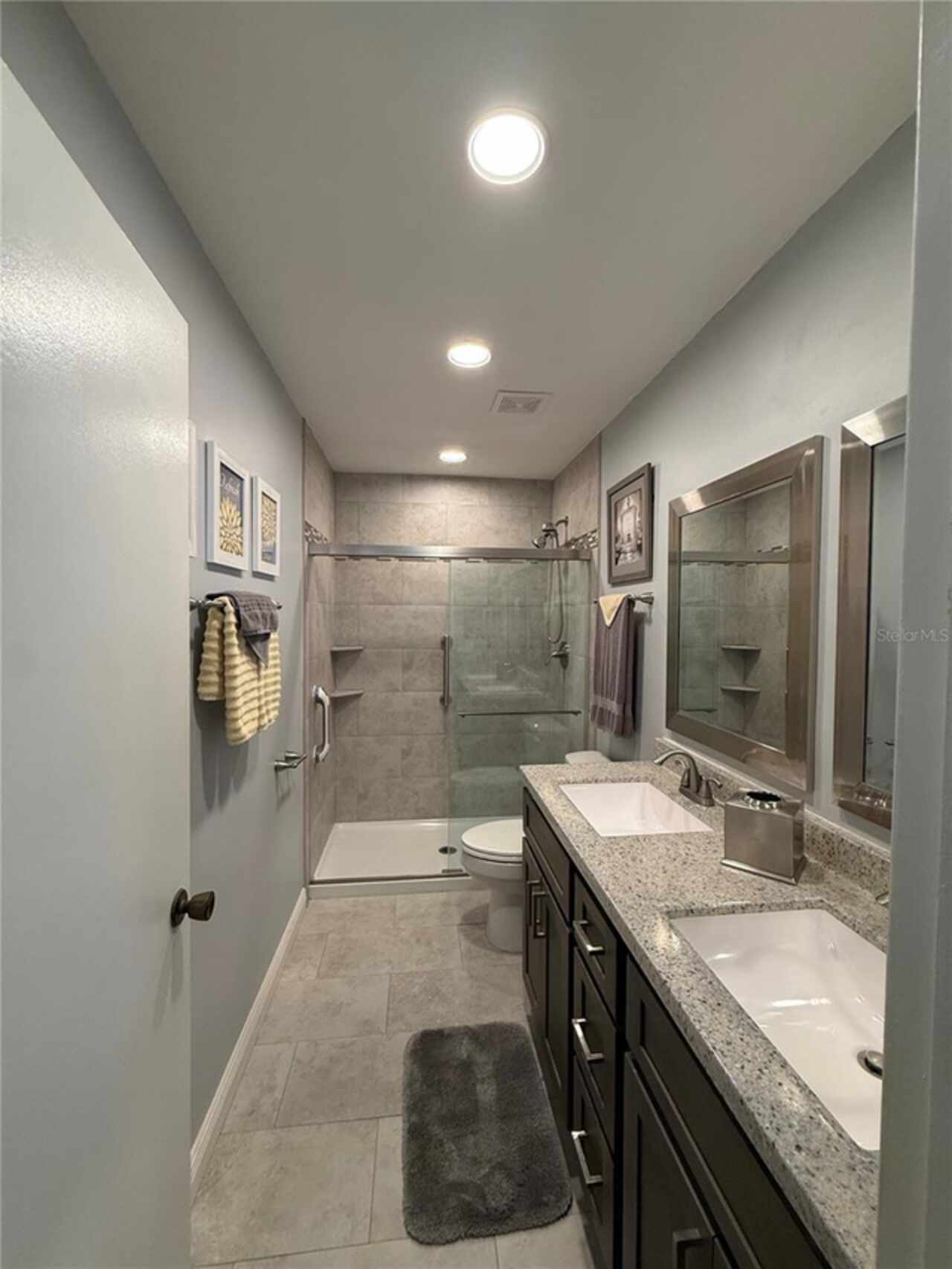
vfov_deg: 102.1
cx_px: 476
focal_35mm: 14
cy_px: 634
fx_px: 513
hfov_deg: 85.7
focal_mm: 2.22
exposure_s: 1/120
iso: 250
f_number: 2.2
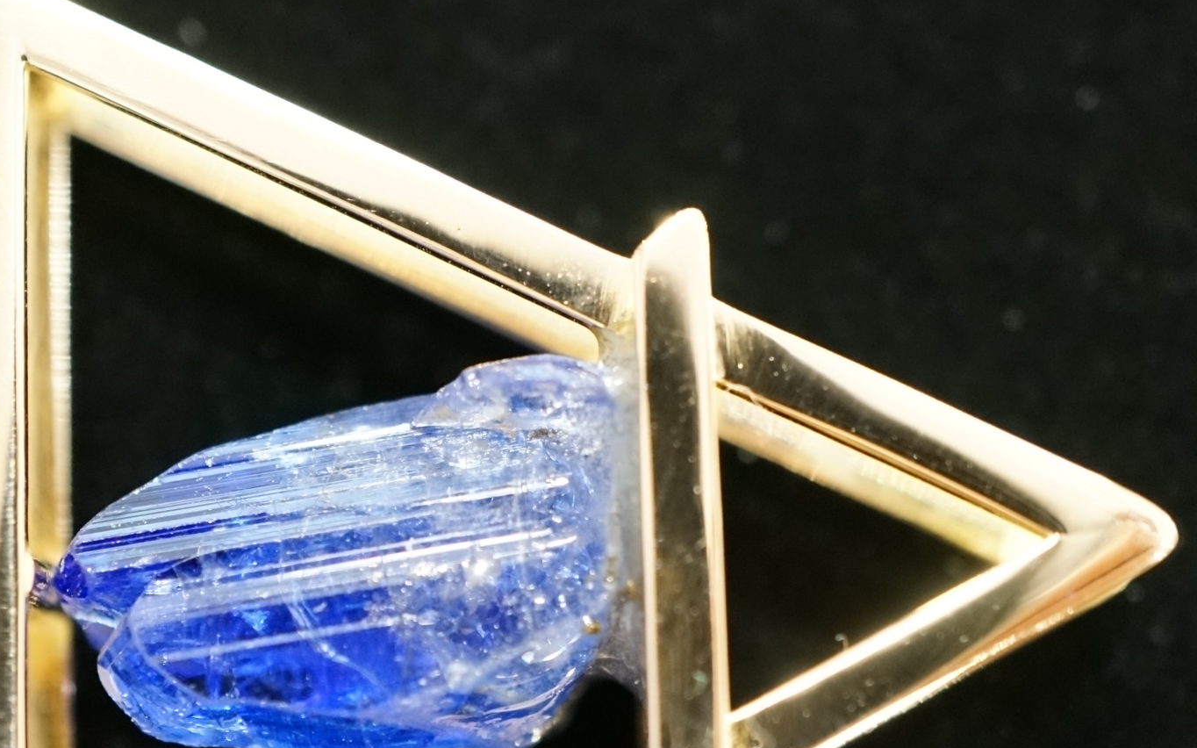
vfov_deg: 15.1
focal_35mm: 86
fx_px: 2805
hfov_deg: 24.0
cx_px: 453
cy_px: 527
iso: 6400
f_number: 4
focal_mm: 30
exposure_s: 1/60
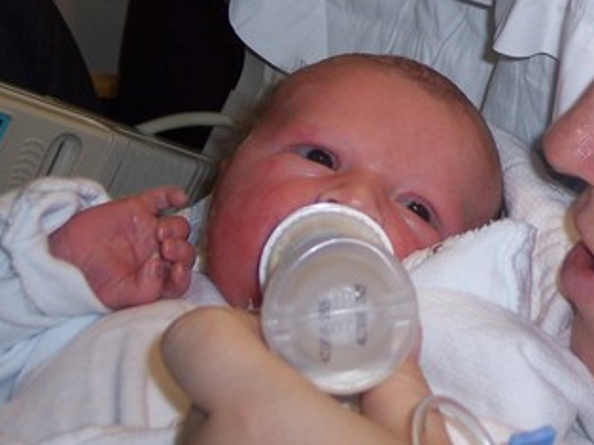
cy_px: 2
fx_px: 1818
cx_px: 562
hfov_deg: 18.2
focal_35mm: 106
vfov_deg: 13.7
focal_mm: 10.7
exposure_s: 1/60
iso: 100
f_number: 3.4
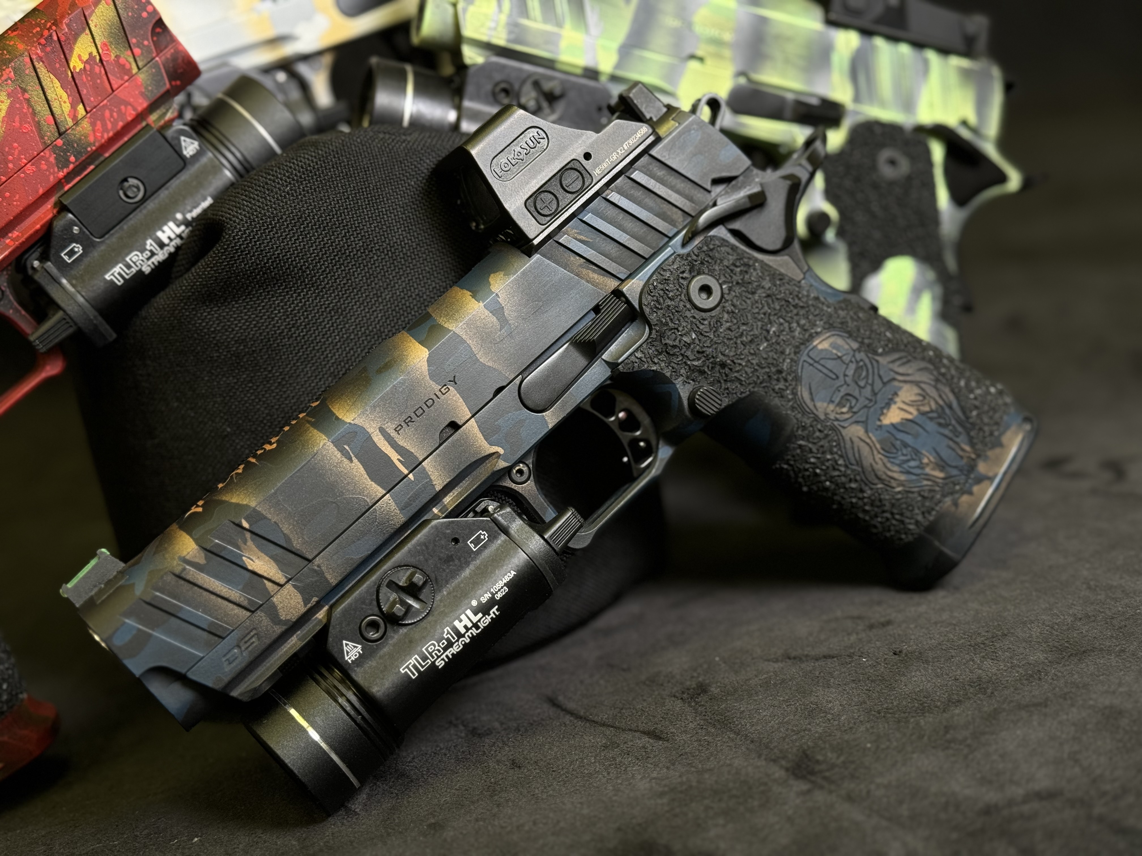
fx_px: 1584
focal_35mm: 48
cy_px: 428
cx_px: 571
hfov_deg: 39.7
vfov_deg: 30.3
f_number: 1.78
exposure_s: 1/60
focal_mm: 6.76
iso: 100
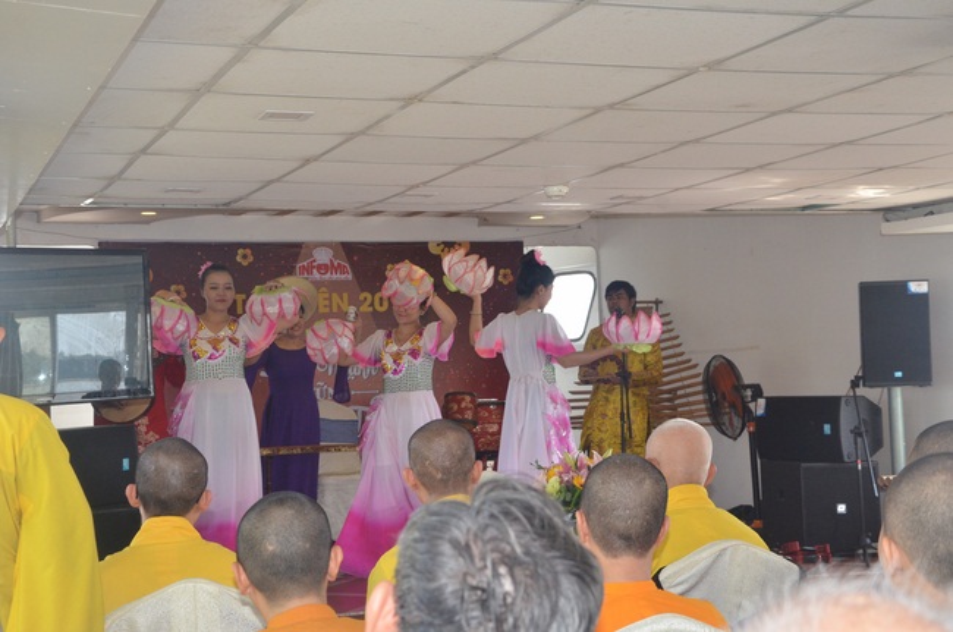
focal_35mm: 60
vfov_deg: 22.5
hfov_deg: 33.5
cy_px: 316
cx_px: 476
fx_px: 1586
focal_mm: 40
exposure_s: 1/250
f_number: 9
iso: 1000
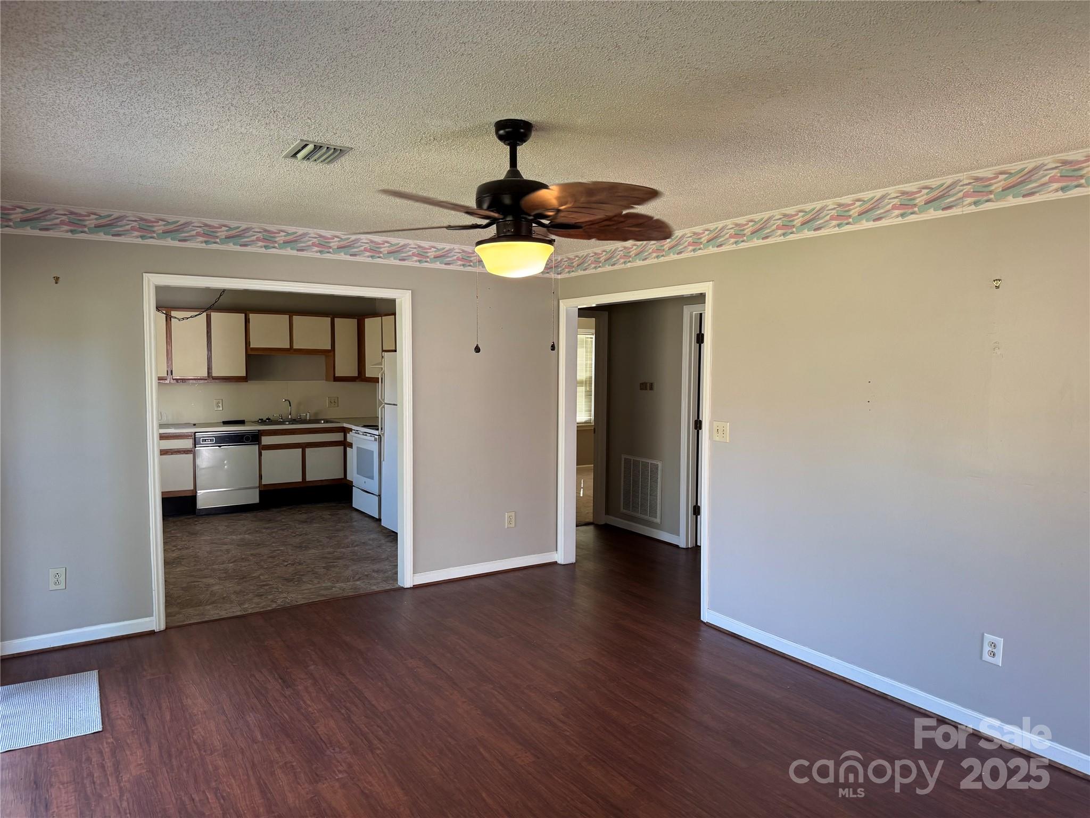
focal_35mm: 24
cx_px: 545
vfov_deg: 56.8
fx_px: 756
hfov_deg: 71.6
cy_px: 409
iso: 125
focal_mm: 6.76
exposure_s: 1/120
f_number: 1.78
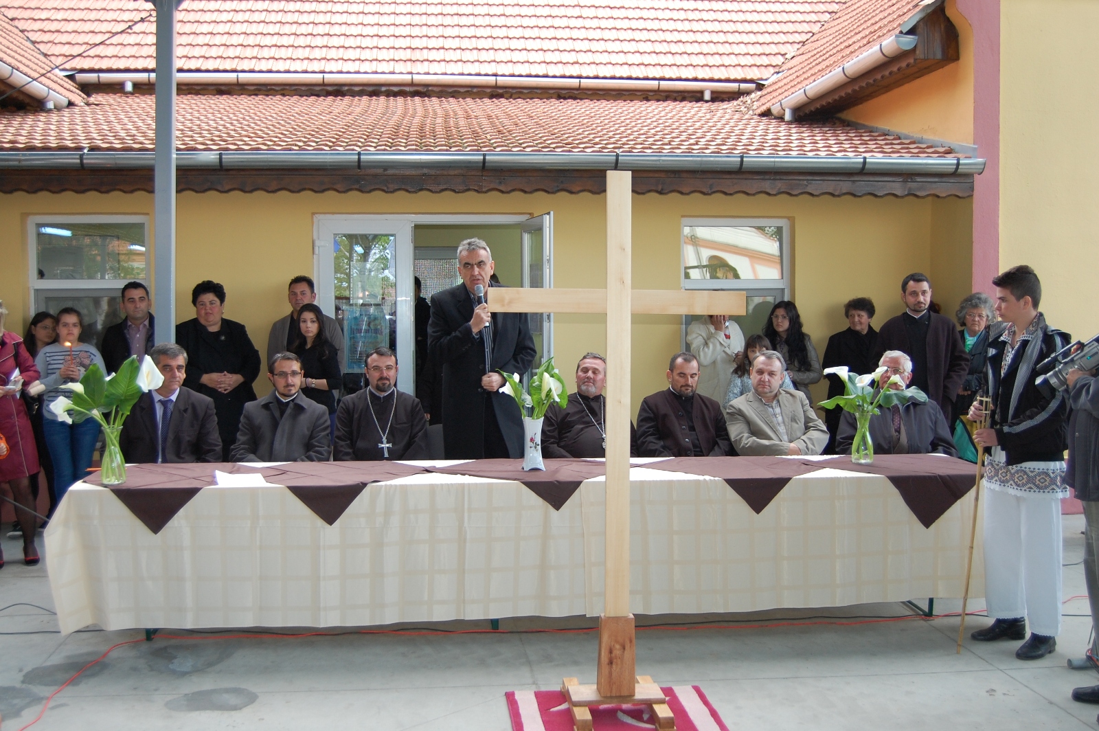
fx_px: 1098
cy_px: 366
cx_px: 550
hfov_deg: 53.2
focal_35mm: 36
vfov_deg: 36.8
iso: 400
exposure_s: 1/60
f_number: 4
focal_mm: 24
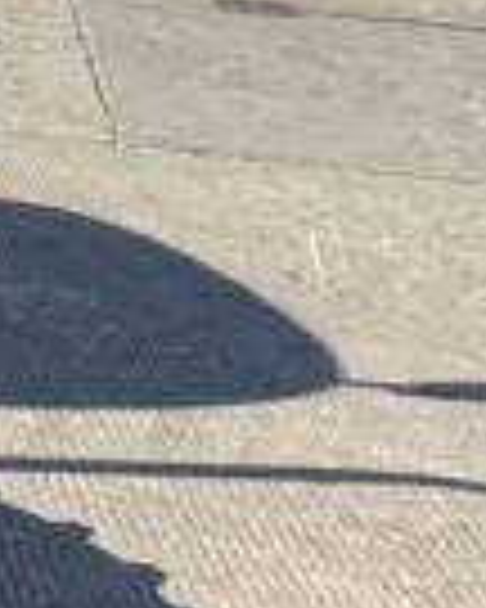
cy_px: -203
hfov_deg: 9.4
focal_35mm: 134
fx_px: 2409
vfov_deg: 13.8
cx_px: -918
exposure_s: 1/1377
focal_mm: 3
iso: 16
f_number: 1.8
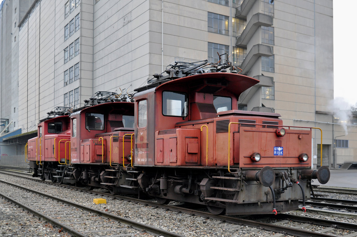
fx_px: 386
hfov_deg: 49.6
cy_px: 118
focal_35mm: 39
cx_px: 178
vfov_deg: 34.1
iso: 500
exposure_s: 1/30
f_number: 2.8
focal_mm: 26
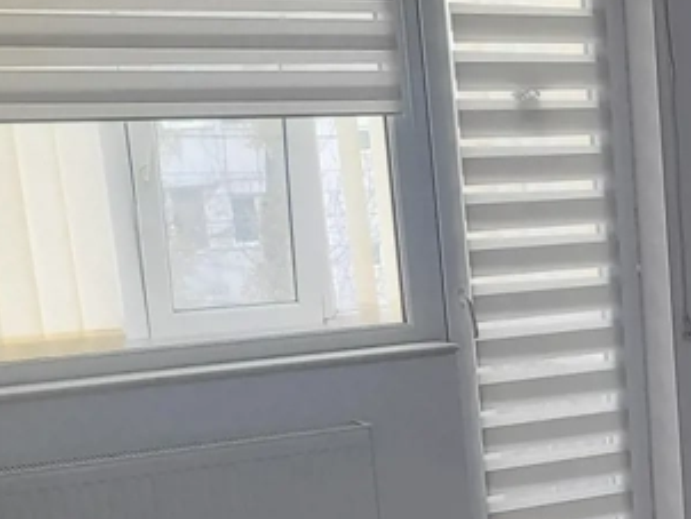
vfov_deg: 16.6
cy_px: 583
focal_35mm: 86
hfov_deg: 21.3
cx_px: 808
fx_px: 1718
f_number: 1.8
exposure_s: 1/50
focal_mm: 5.4
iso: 320
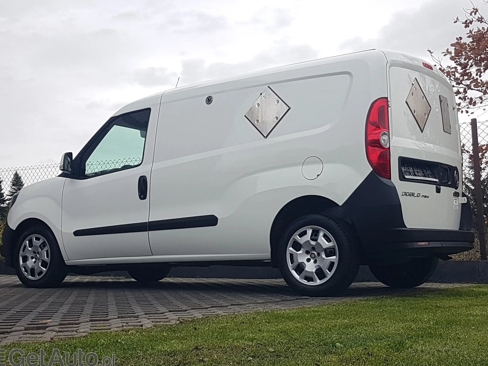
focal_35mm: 27
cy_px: 184
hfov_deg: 65.3
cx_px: 237
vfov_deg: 51.4
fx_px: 381
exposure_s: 1/578
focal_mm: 4.2
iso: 40
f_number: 1.7
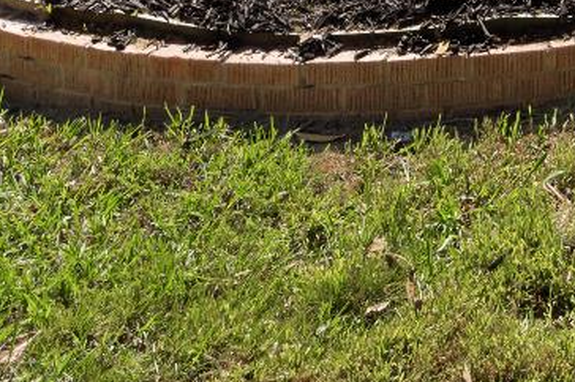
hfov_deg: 26.6
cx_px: 716
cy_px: -390
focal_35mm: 66
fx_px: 1053
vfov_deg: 15.9
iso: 320
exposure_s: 1/160
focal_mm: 16
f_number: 14
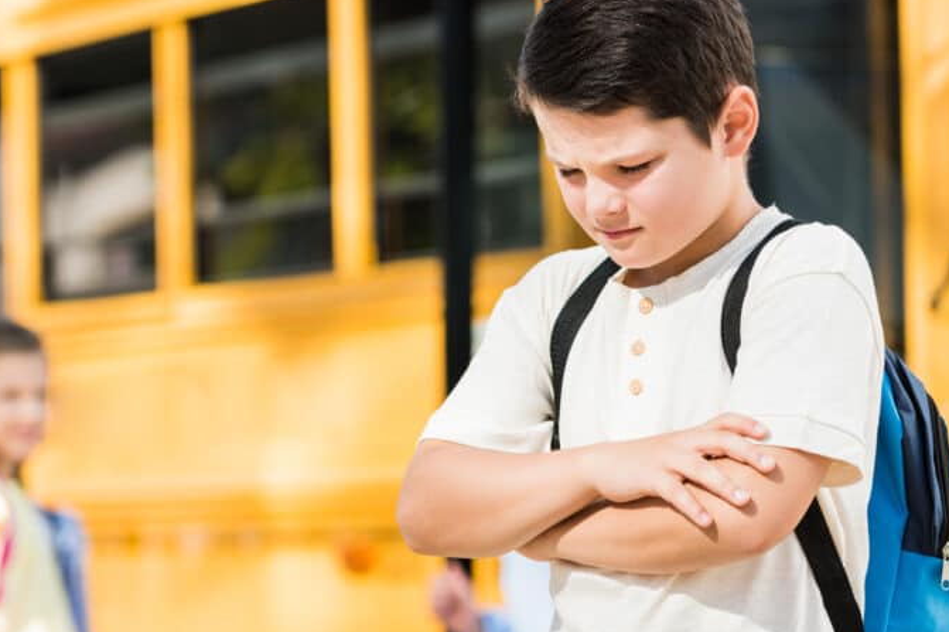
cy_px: 429
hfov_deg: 12.2
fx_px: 4427
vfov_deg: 8.2
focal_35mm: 168
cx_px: 481
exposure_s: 1/500
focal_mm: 110
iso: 100
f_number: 3.5
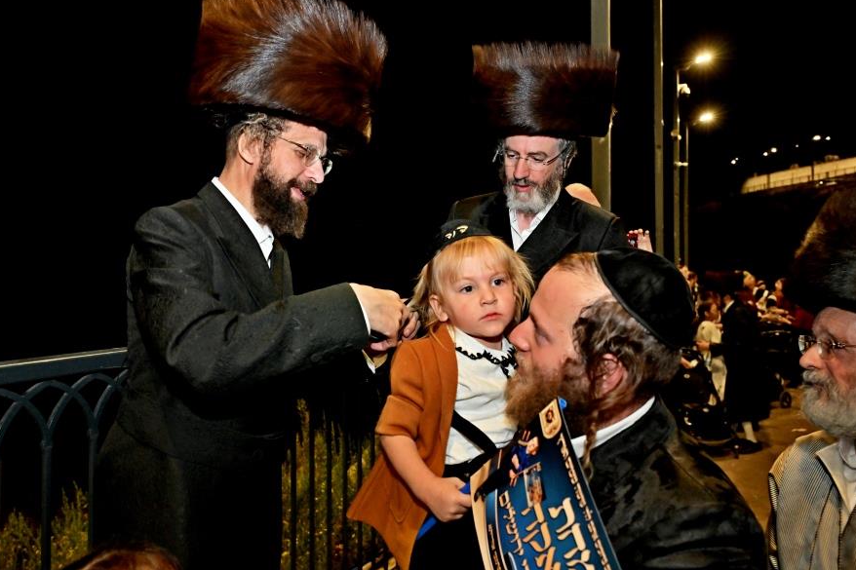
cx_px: 394
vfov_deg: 46.4
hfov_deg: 65.4
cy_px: 265
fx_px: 666
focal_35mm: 28
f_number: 4
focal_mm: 24
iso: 1600
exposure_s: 1/200
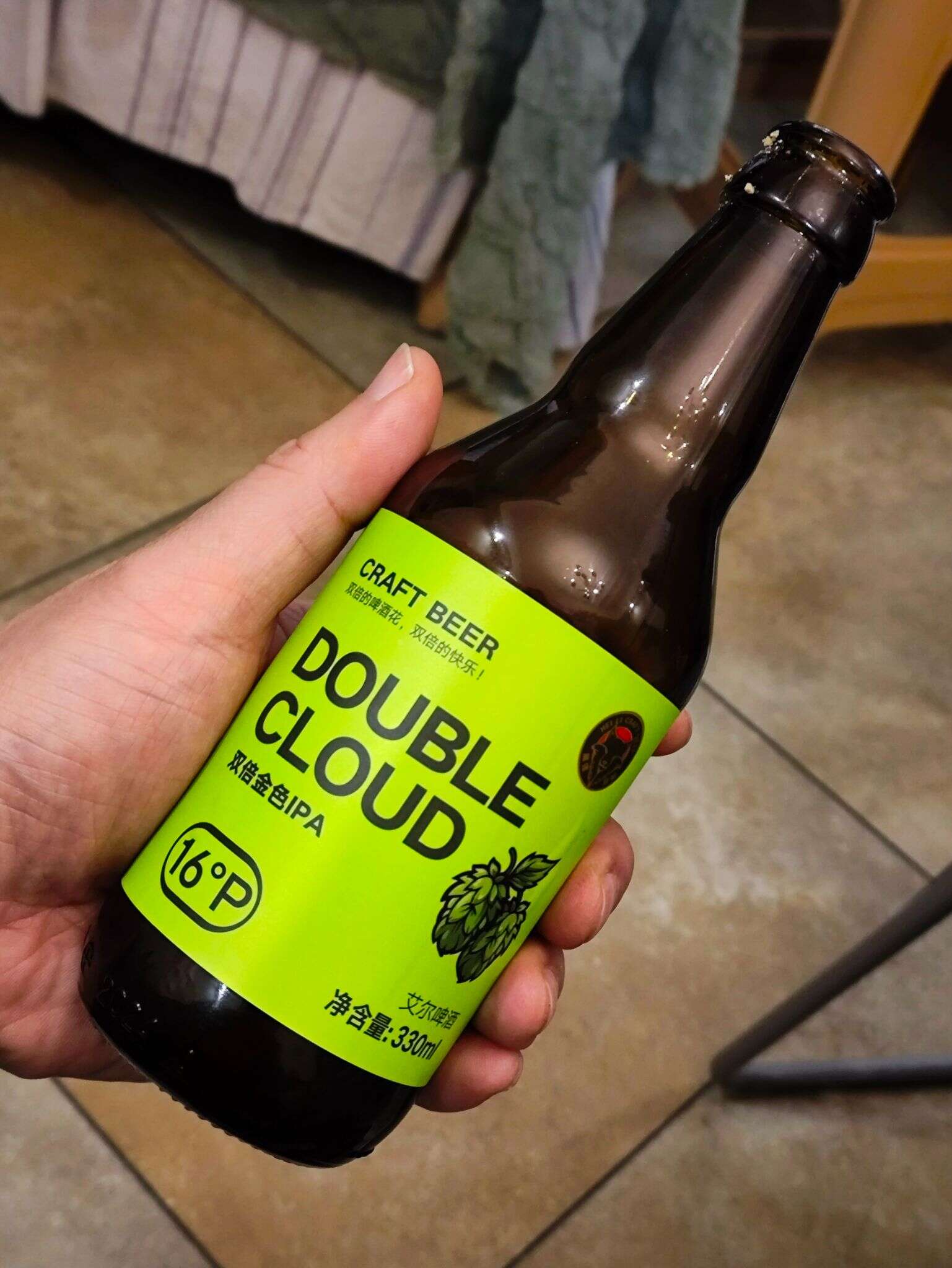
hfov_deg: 54.9
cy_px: 634
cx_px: 476
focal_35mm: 25
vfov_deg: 69.4
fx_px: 916
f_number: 1.79
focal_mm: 4.71
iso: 914
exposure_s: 1/25
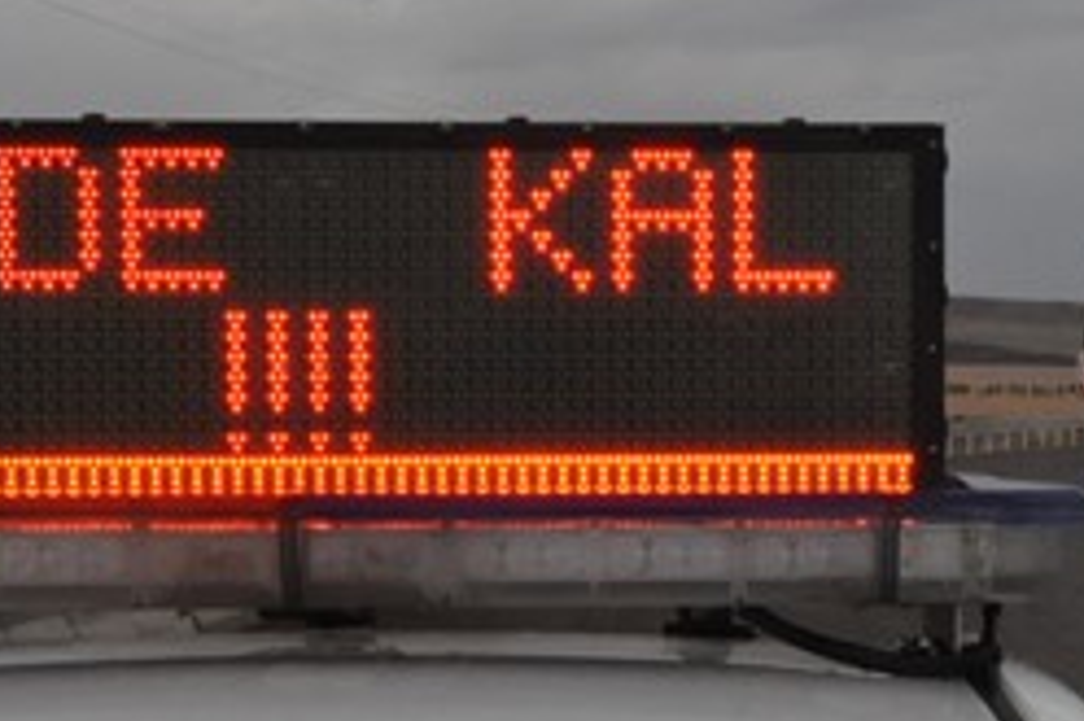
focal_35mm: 98
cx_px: 957
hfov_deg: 20.4
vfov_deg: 13.9
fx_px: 2958
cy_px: 406
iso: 2000
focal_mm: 25
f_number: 18
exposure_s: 1/320
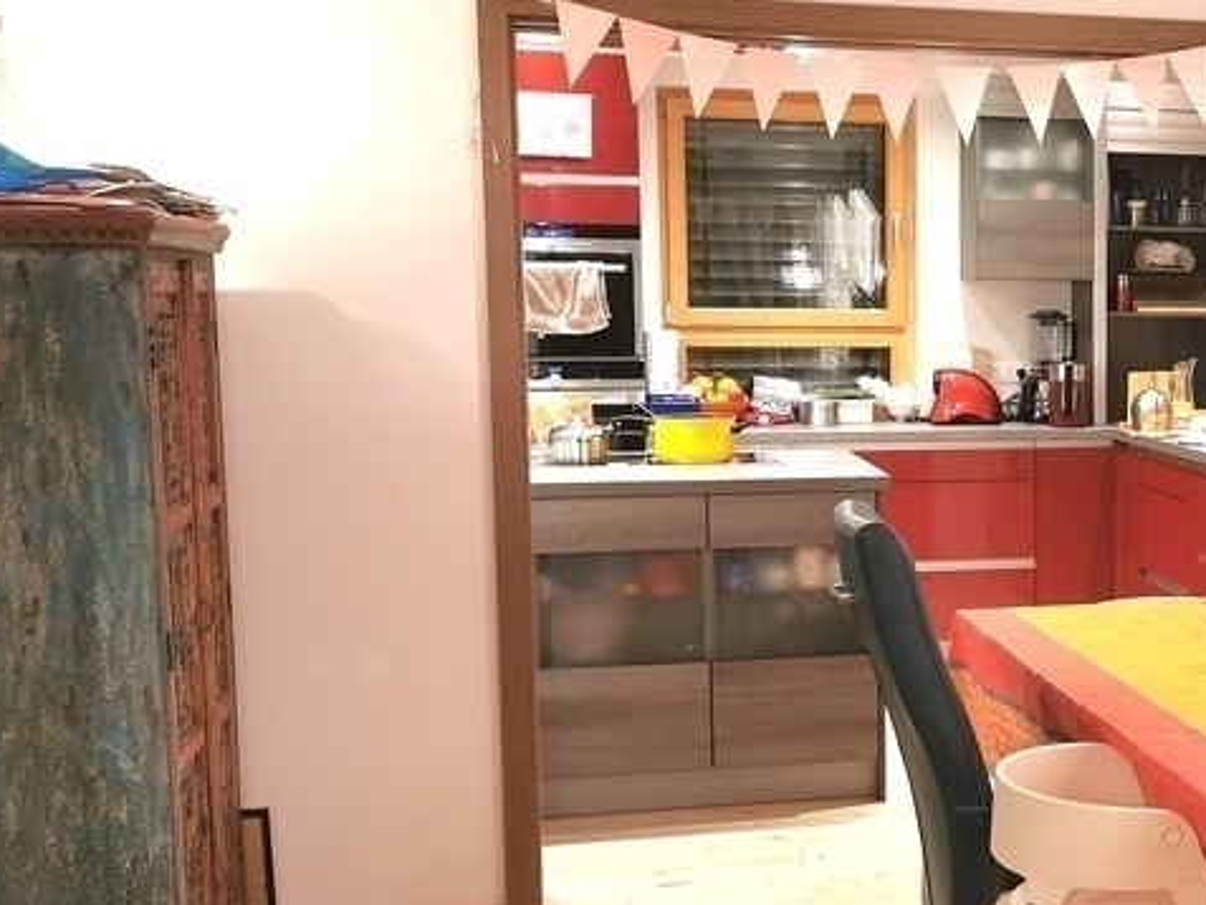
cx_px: 1219
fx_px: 2021
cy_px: 503
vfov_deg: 25.2
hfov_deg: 30.7
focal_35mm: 58
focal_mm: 5.56
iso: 250
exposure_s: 1/50
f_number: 1.6
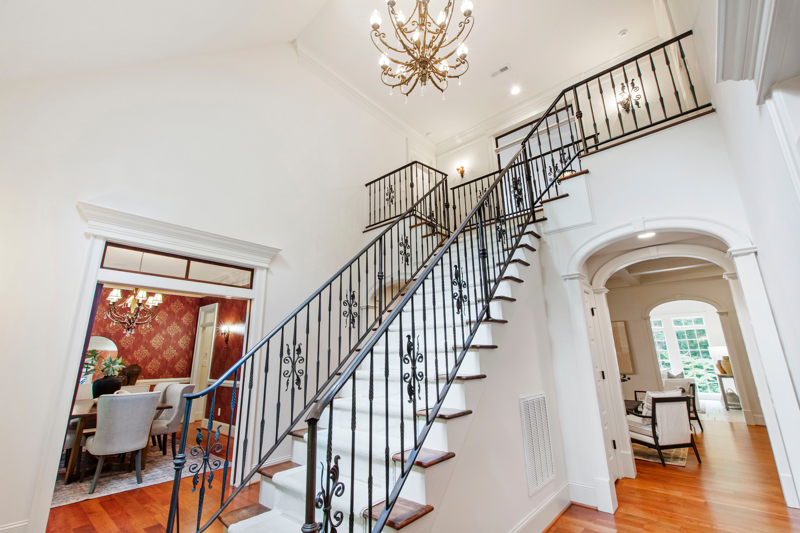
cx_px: 400
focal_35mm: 15
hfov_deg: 100.4
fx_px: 333
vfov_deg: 77.3
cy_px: 266
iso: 100
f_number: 8
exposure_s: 1/1.67
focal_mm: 10
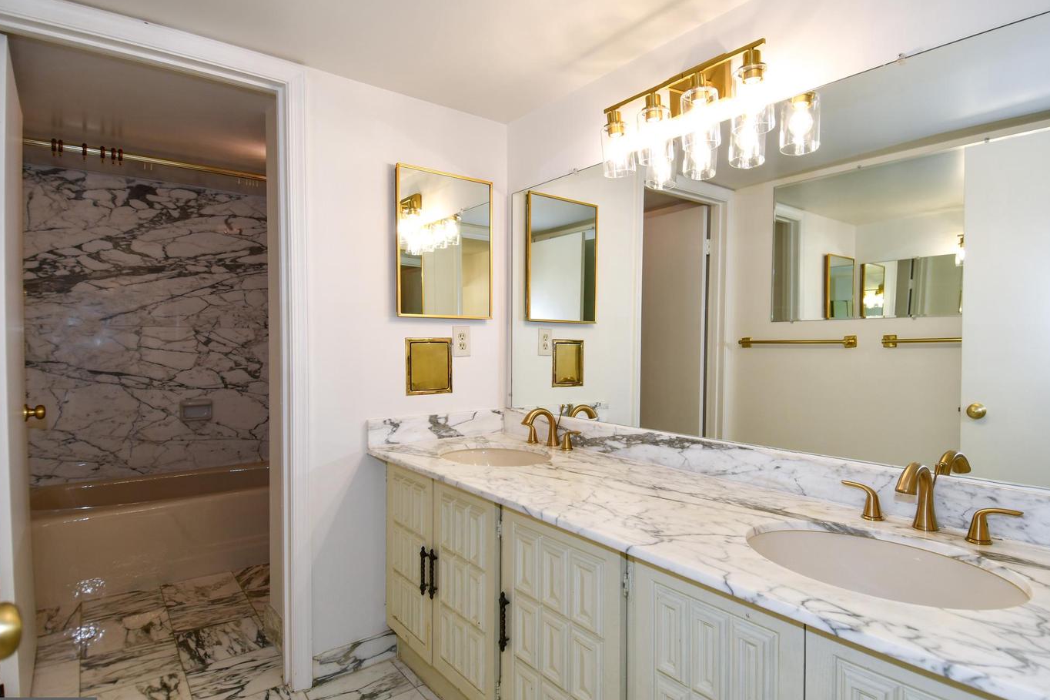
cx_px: 531
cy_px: 367
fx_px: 554
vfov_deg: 64.5
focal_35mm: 19
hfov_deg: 86.9
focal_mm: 12
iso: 200
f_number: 5
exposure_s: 1/100
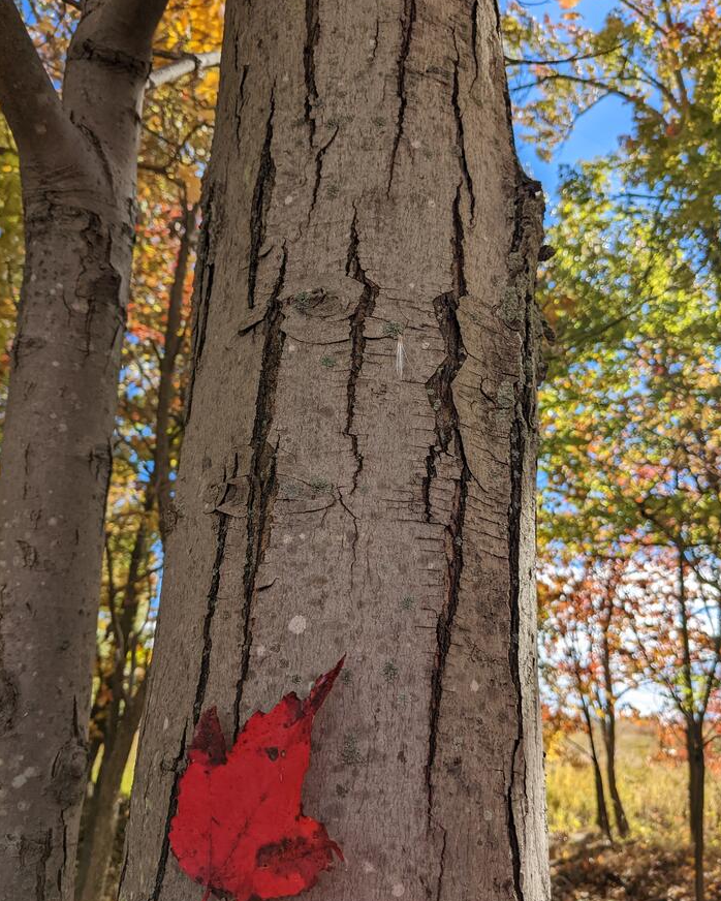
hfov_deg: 50.0
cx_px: 369
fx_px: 773
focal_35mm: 29
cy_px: 420
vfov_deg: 60.4
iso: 41
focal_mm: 4.38
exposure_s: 1/1232
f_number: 1.73
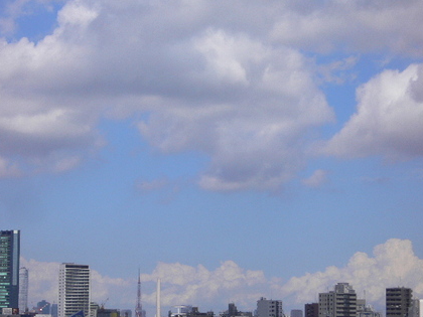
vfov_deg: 11.9
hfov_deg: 15.8
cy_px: 155
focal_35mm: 125
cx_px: 202
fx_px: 1527
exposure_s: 1/200
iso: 80
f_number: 10
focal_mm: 17.4
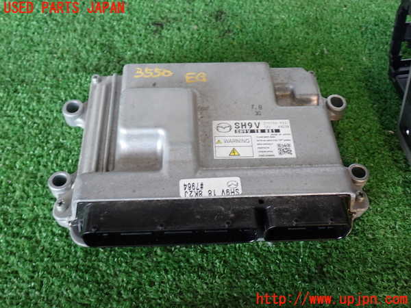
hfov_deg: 51.4
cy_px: 154
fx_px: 427
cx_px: 206
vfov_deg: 39.7
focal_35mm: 36
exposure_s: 1/40
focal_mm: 6.37
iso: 200
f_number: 2.5
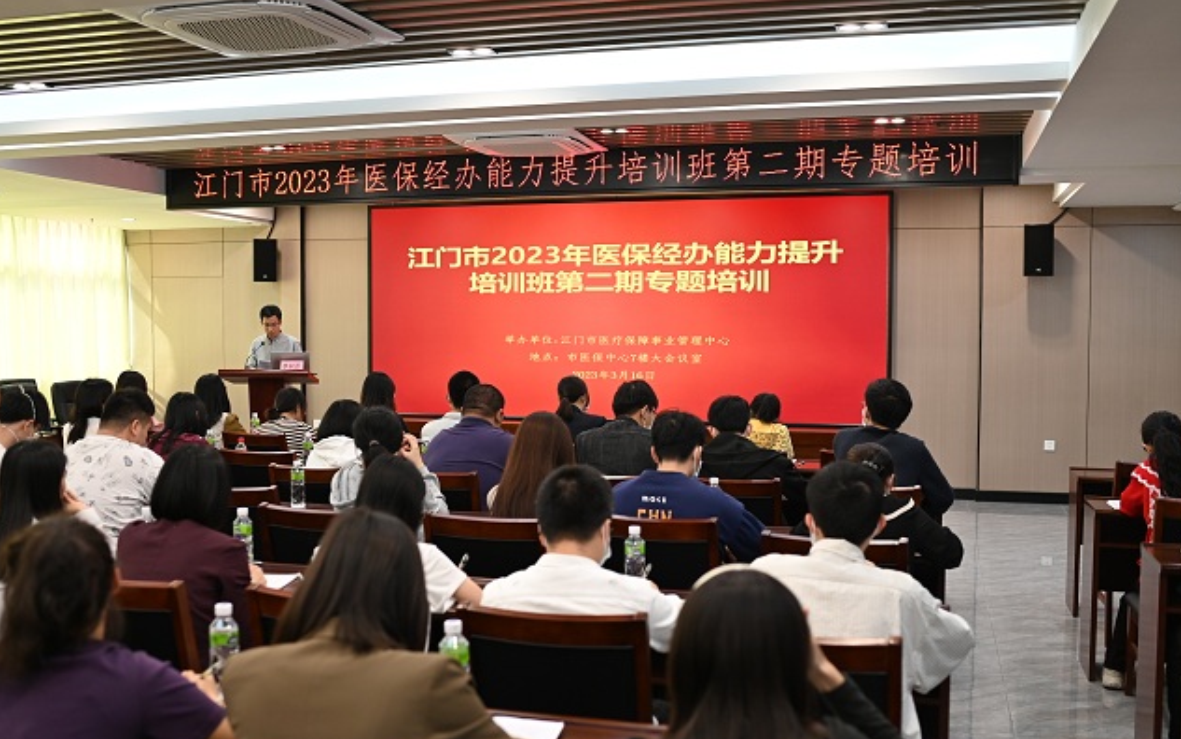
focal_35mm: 36
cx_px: 591
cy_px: 387
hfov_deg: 54.0
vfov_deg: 35.4
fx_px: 1159
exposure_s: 1/125
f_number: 2.8
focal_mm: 35
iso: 720
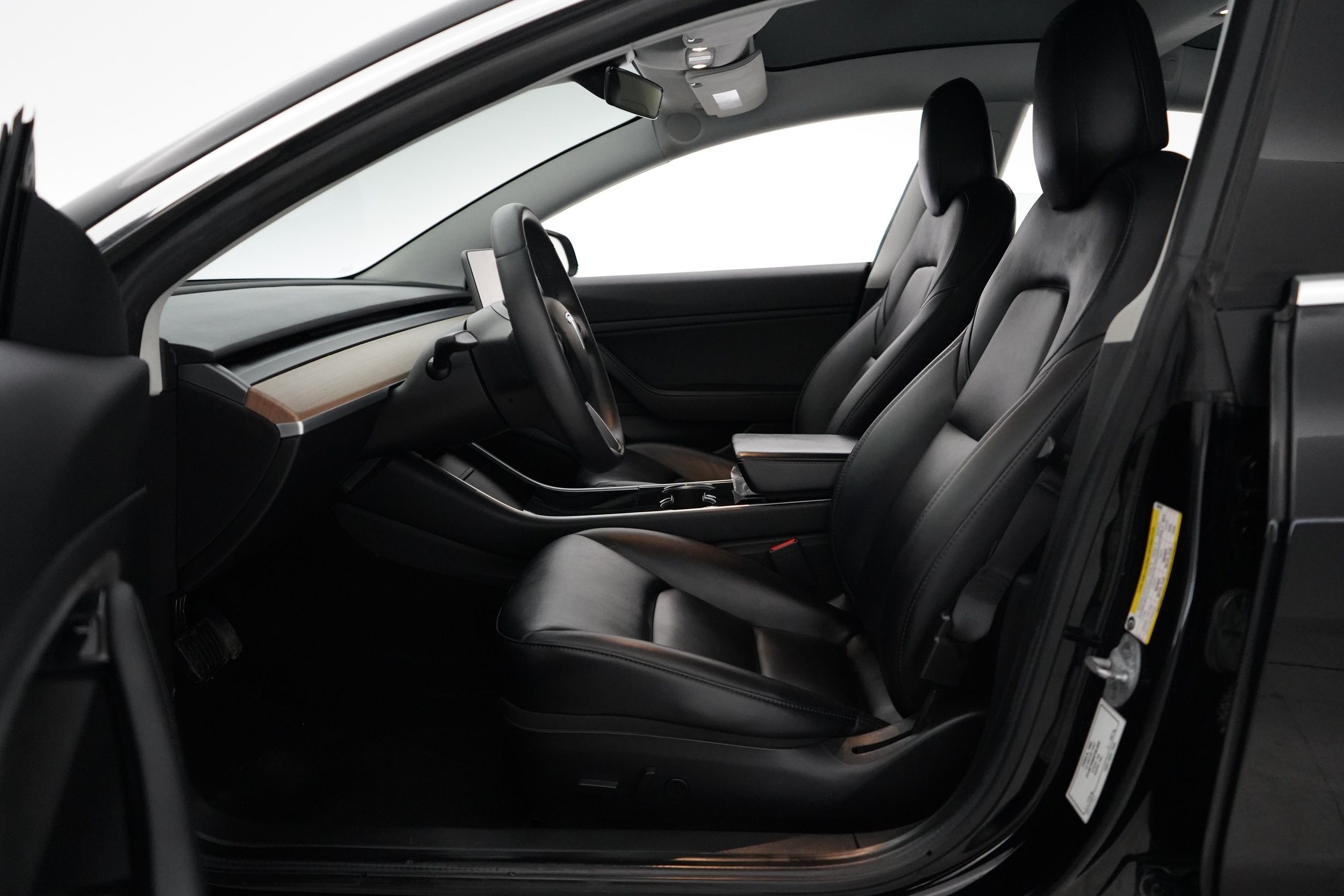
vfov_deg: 46.4
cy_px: 448
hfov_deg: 65.5
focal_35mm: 28
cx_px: 672
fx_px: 1045
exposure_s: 1/160
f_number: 3.5
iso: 8000
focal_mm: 28
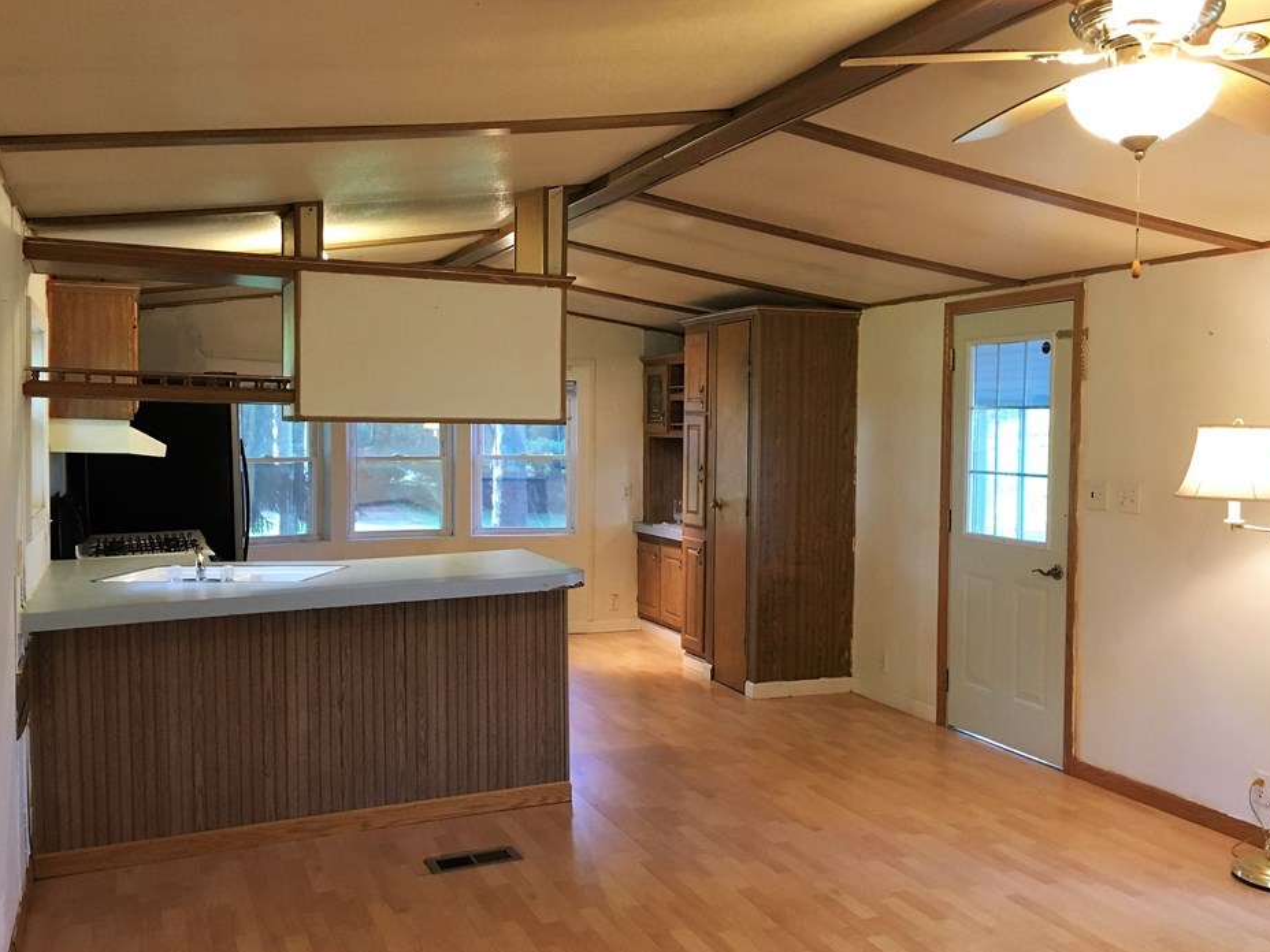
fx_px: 1174
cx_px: 653
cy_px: 480
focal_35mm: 32
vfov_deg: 44.2
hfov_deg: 56.8
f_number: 2.2
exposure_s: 1/30
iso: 160
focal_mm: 4.15
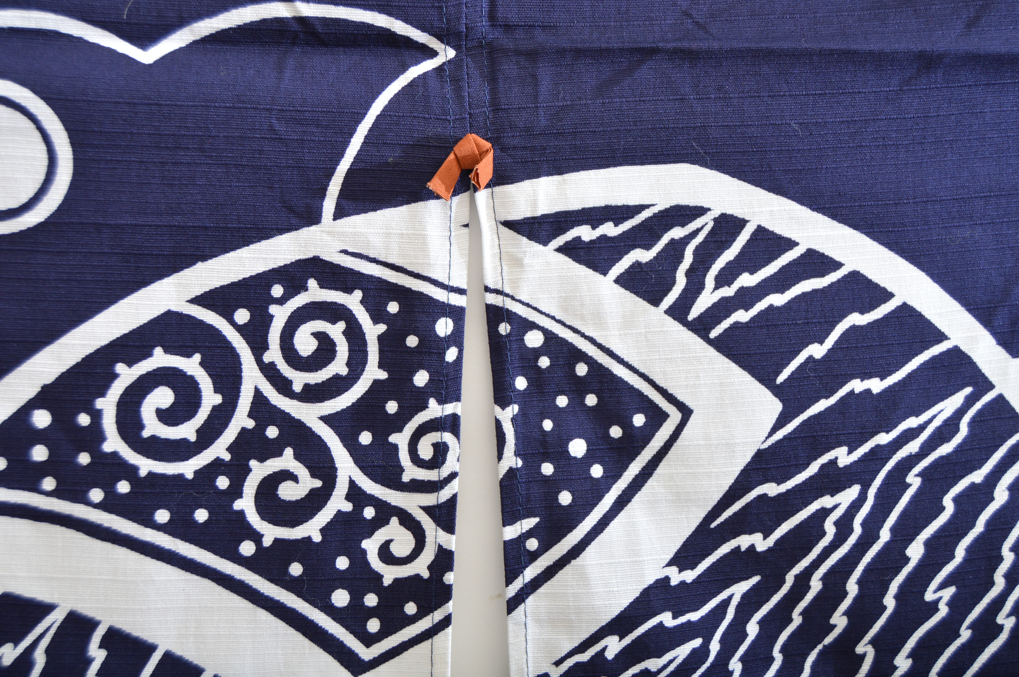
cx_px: 510
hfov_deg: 43.6
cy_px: 338
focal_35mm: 45
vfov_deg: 29.8
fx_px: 1273
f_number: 5
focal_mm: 30
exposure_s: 1/200
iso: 200
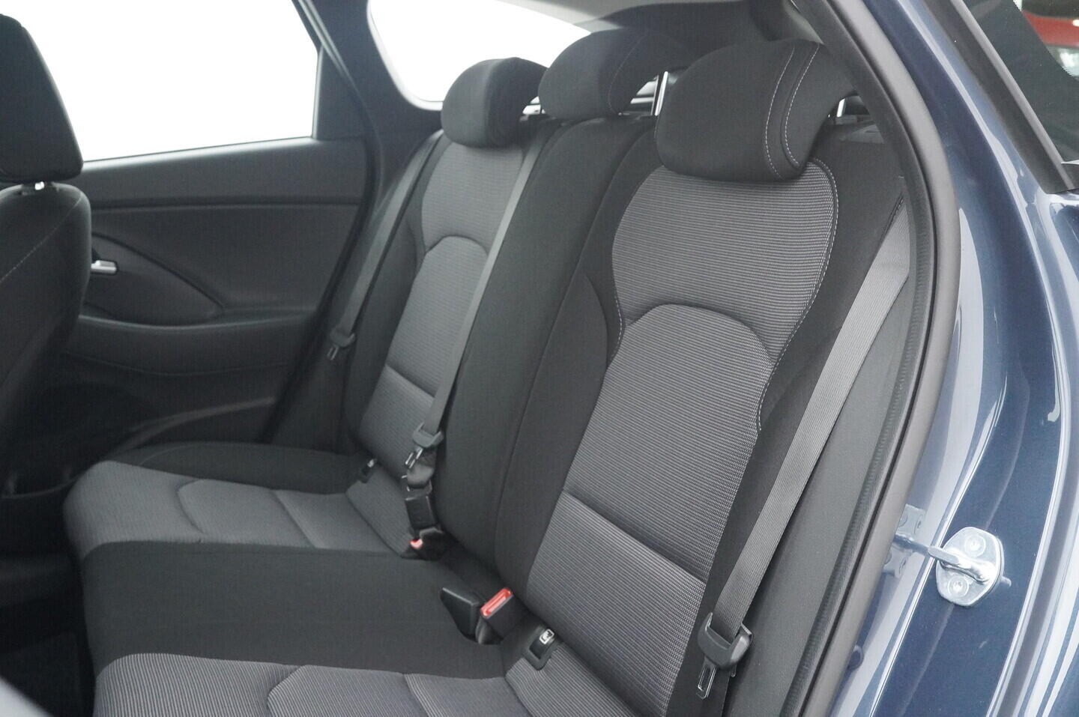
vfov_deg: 36.8
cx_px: 540
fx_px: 1078
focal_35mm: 36
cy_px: 358
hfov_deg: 53.2
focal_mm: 24
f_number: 6.3
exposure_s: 1/160
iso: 6400
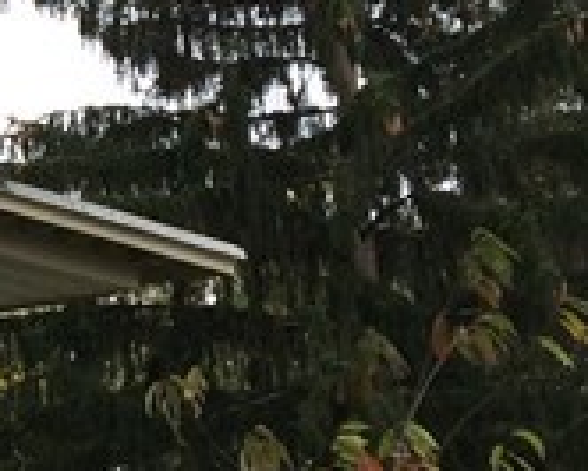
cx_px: -978
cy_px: 248
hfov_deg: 9.4
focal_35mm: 175
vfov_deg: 8.8
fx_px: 3047
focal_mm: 4.15
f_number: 2.2
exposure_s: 1/398
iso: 32
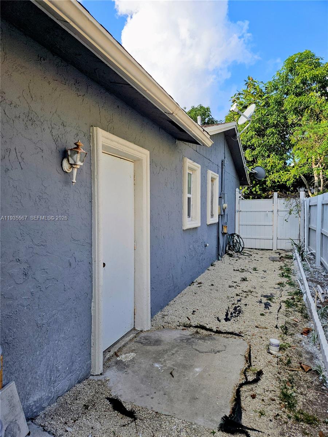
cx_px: 164
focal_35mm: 23
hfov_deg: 58.9
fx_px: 291
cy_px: 218
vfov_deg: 73.9
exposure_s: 1/1024
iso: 25
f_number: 1.8
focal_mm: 5.4
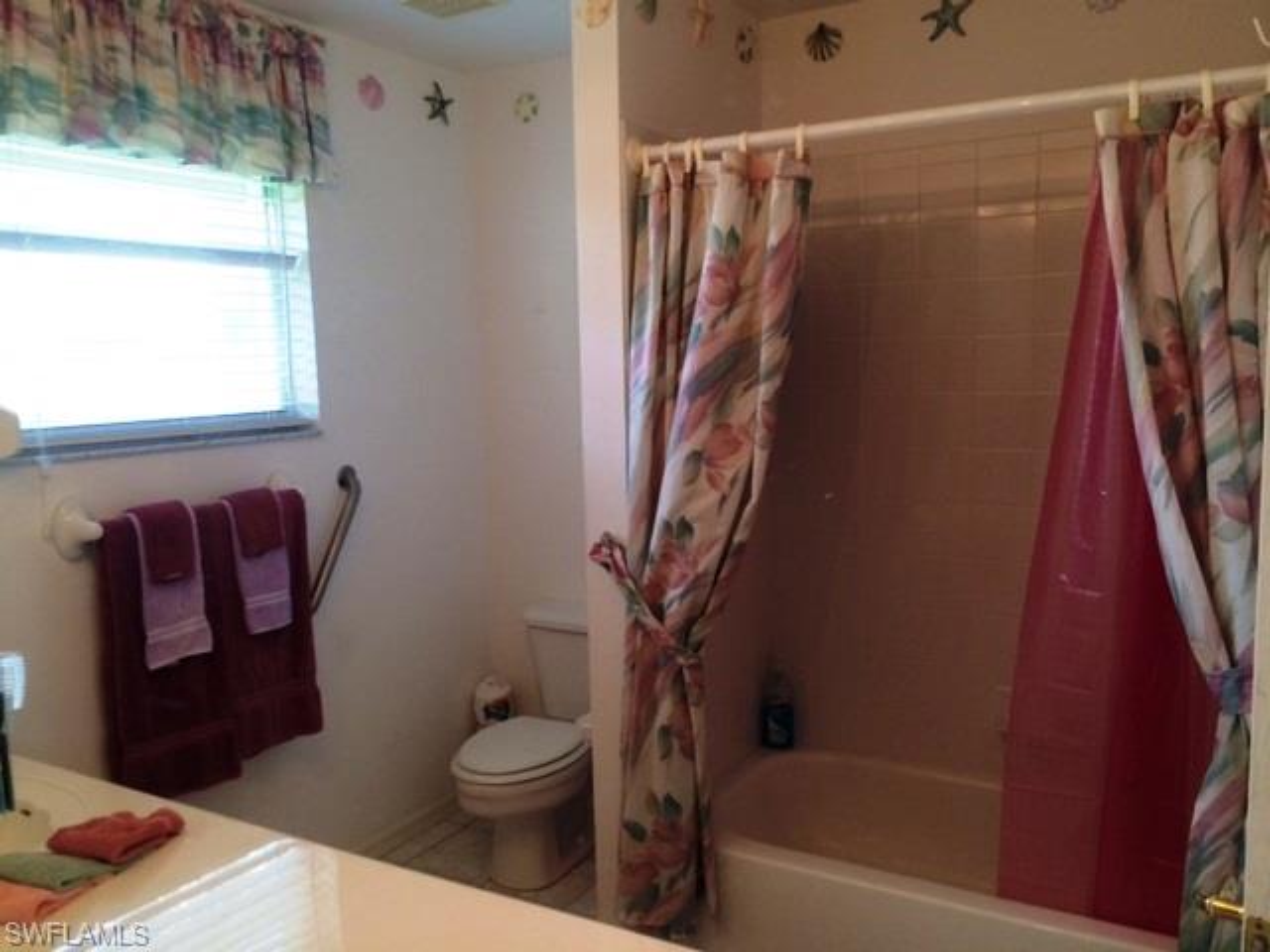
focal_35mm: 30
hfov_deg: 60.0
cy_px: 476
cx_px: 635
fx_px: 1101
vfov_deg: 46.8
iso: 40
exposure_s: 1/30
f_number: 2.2
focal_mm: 4.12
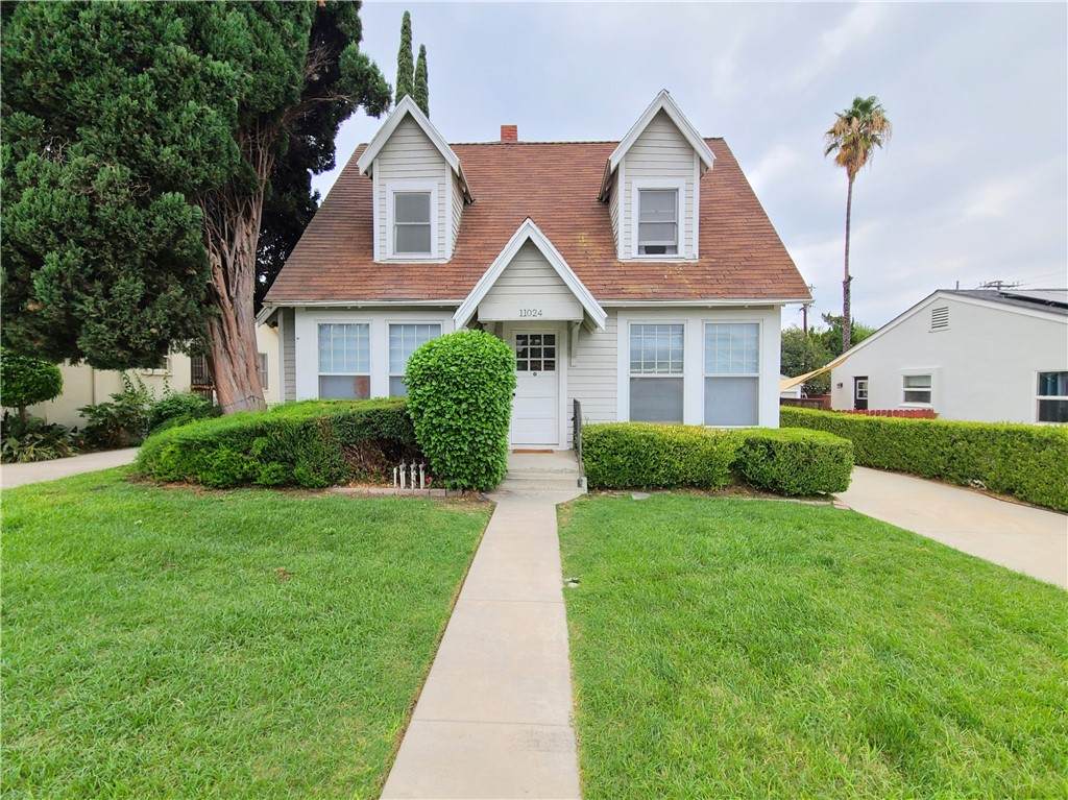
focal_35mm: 13
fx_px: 401
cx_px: 534
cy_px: 400
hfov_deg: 106.2
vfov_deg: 89.9
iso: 50
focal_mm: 2.2
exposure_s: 1/1073
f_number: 2.2
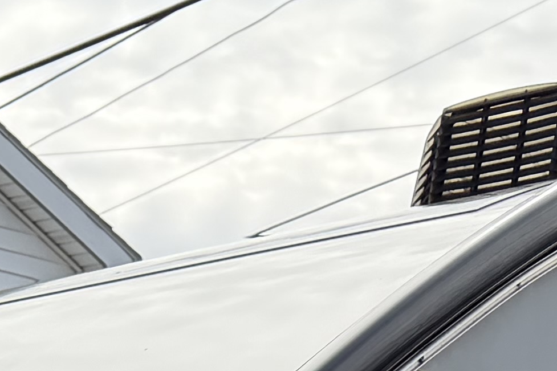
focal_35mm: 146
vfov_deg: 8.1
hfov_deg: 13.6
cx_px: -131
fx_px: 2258
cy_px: 1098
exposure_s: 1/3953
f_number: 1.78
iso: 100
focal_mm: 6.76
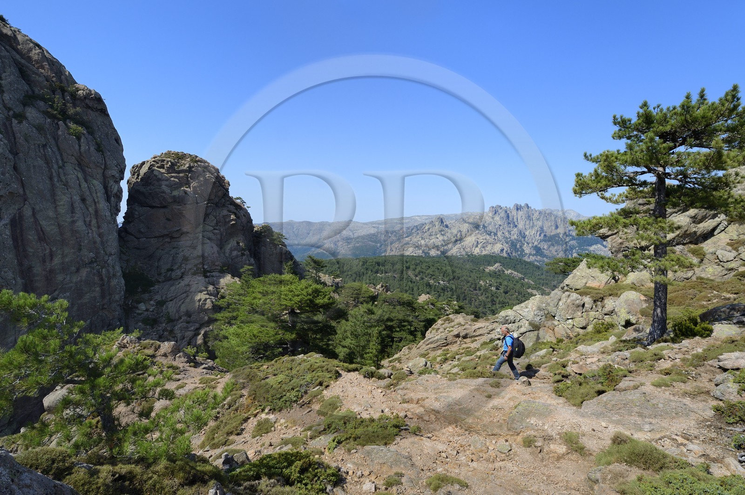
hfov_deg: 100.4
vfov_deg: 77.2
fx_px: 310
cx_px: 372
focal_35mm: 15
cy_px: 248
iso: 200
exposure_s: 1/250
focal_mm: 15
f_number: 11
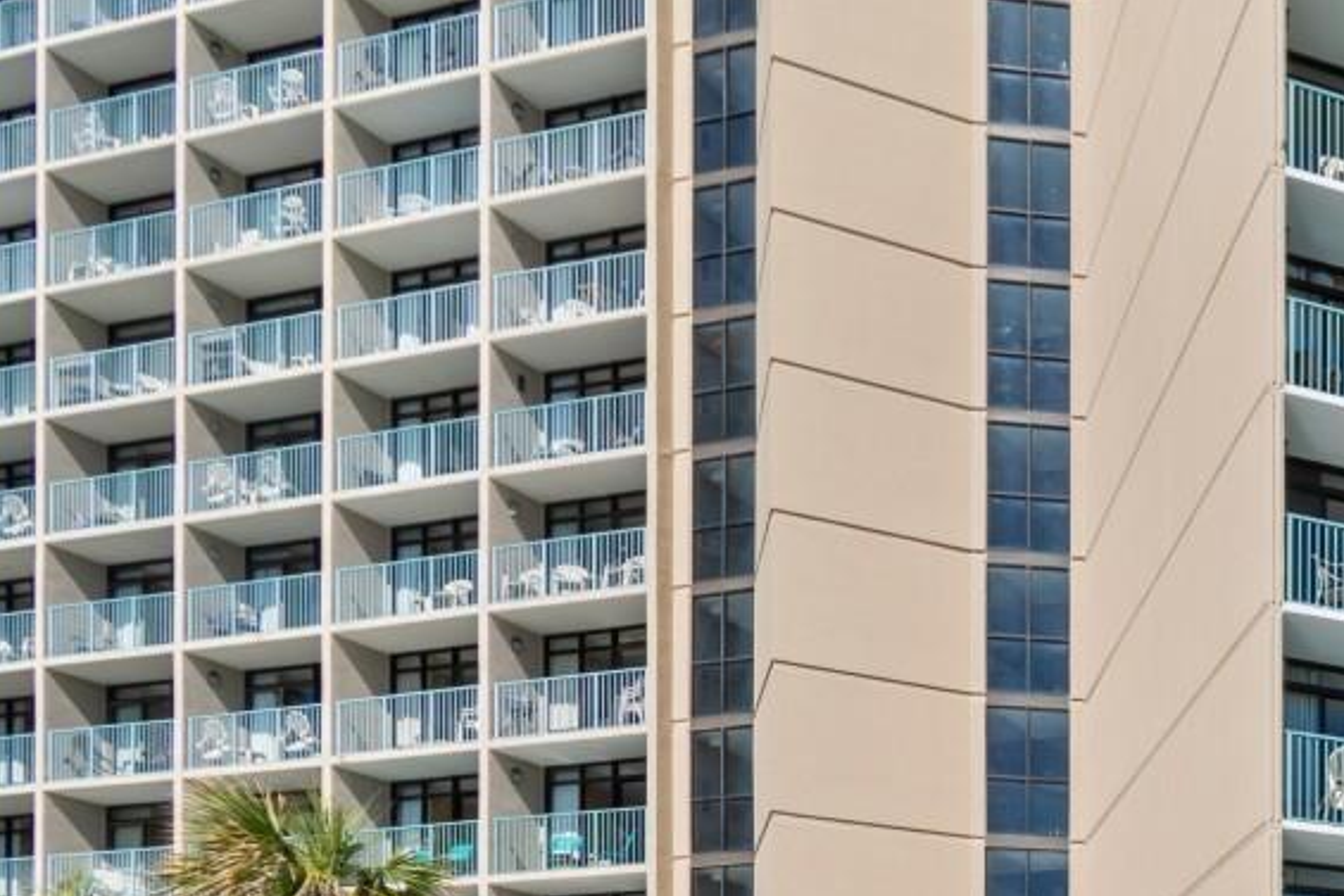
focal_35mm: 43
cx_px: 1582
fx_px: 1606
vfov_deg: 25.1
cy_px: 1279
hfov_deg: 36.1
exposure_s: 1/200
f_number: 7.1
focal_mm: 10
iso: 100
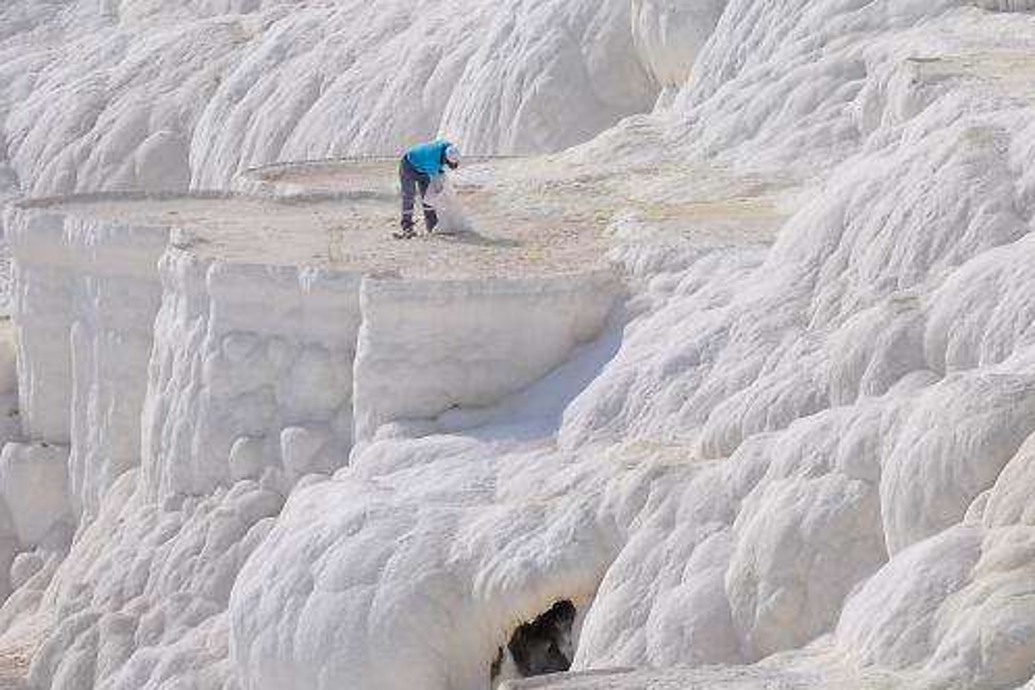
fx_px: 9575
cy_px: -41
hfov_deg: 6.2
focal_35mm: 333
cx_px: 590
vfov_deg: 4.1
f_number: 7.1
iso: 200
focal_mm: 105
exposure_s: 1/800
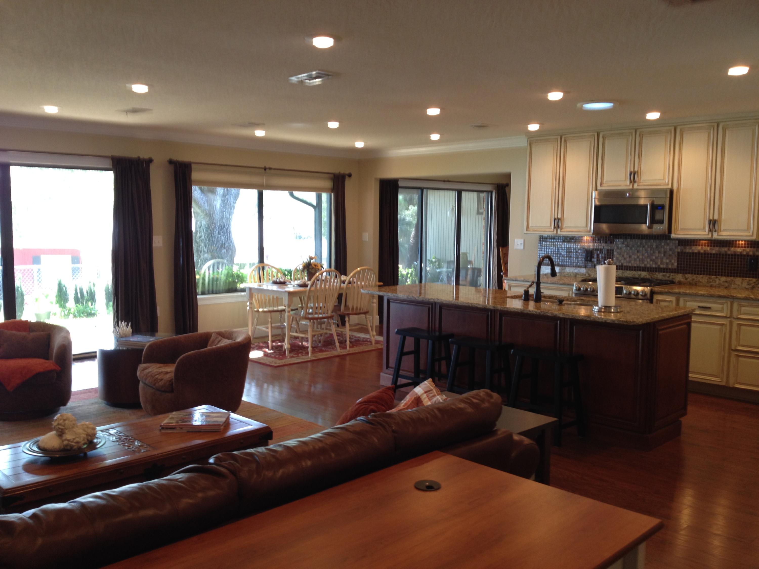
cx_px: 380
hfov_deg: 52.6
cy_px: 284
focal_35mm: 35
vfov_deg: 40.7
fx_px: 767
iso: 50
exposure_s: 1/20
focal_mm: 4.28
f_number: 2.4
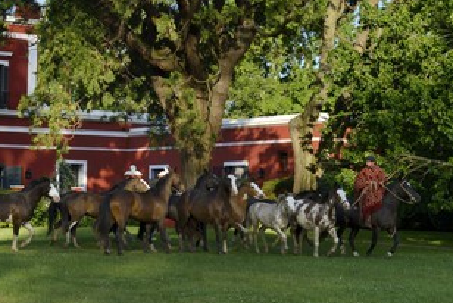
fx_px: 995
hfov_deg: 25.6
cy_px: 107
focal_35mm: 79
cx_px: 171
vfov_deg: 17.3
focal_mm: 58
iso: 200
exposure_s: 1/200
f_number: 8
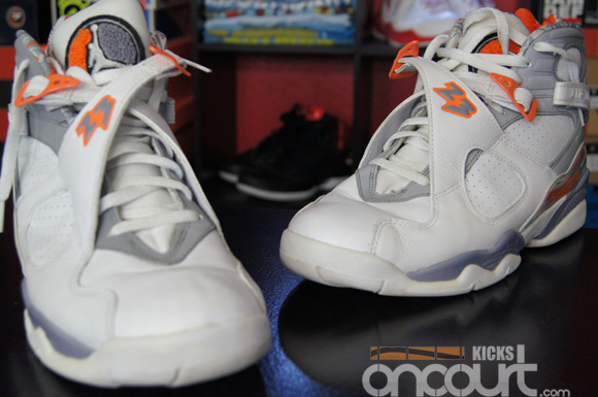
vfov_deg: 29.8
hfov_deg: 43.7
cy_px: 198
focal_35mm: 45
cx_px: 299
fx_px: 746
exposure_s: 1/50
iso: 1000
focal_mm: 30
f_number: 4.5
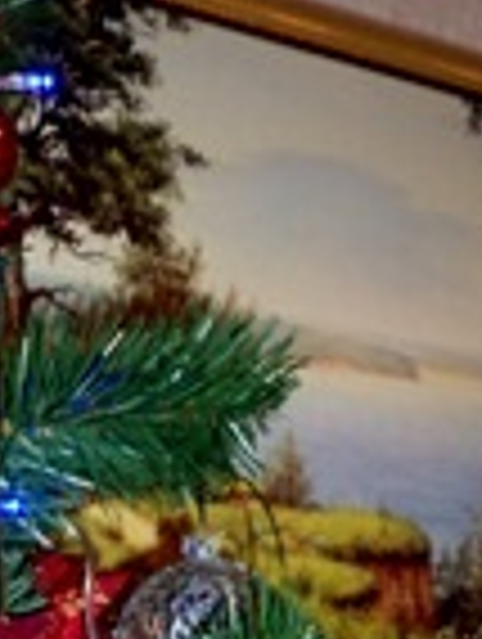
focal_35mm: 107
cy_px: 1004
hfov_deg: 13.8
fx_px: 1981
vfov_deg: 16.5
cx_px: 117
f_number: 2.9
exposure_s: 1/30
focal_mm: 5.7
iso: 100
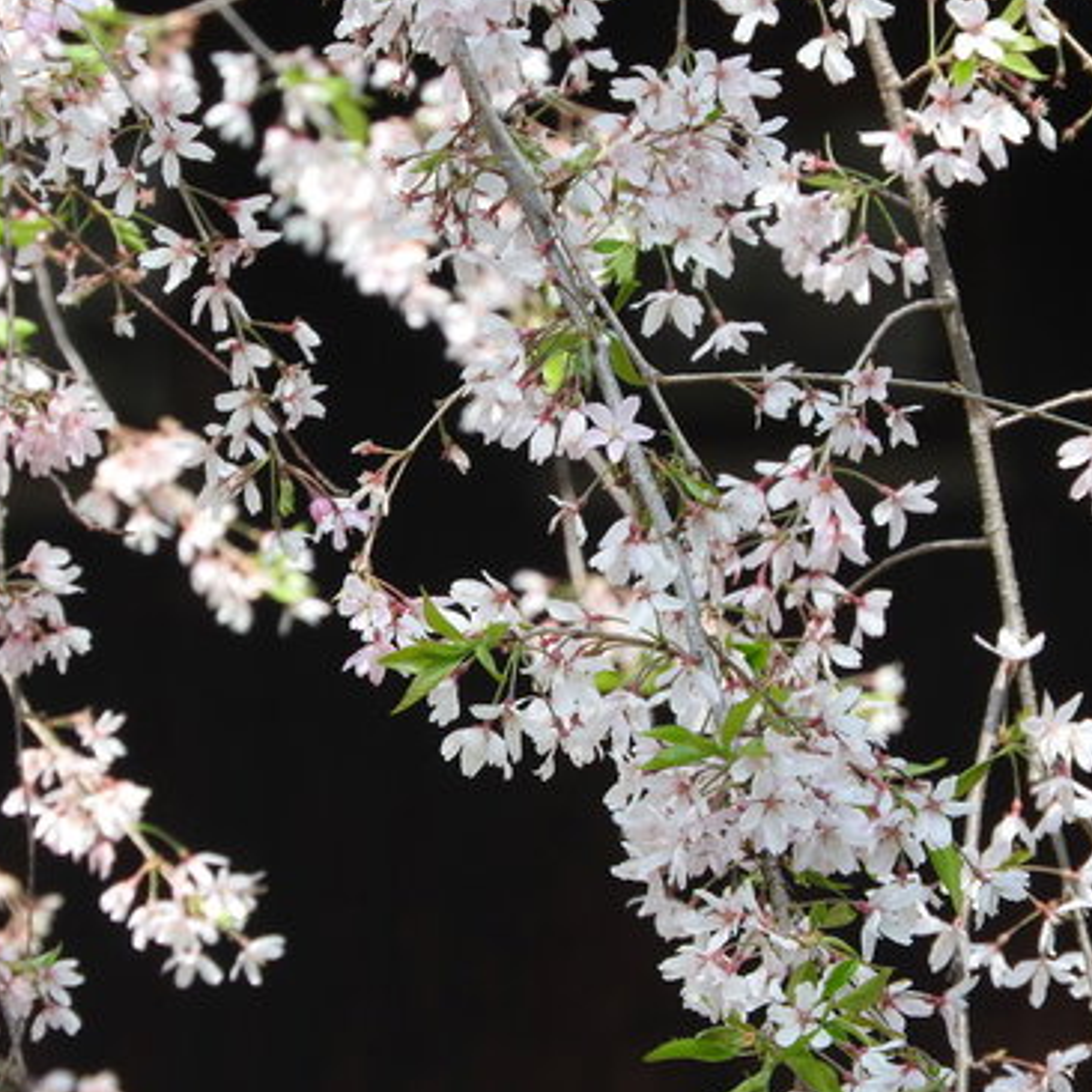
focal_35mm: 725
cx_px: 421
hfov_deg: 2.4
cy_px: 542
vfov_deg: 2.4
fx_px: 25875
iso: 125
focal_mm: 107.5
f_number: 5.6
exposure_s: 1/250
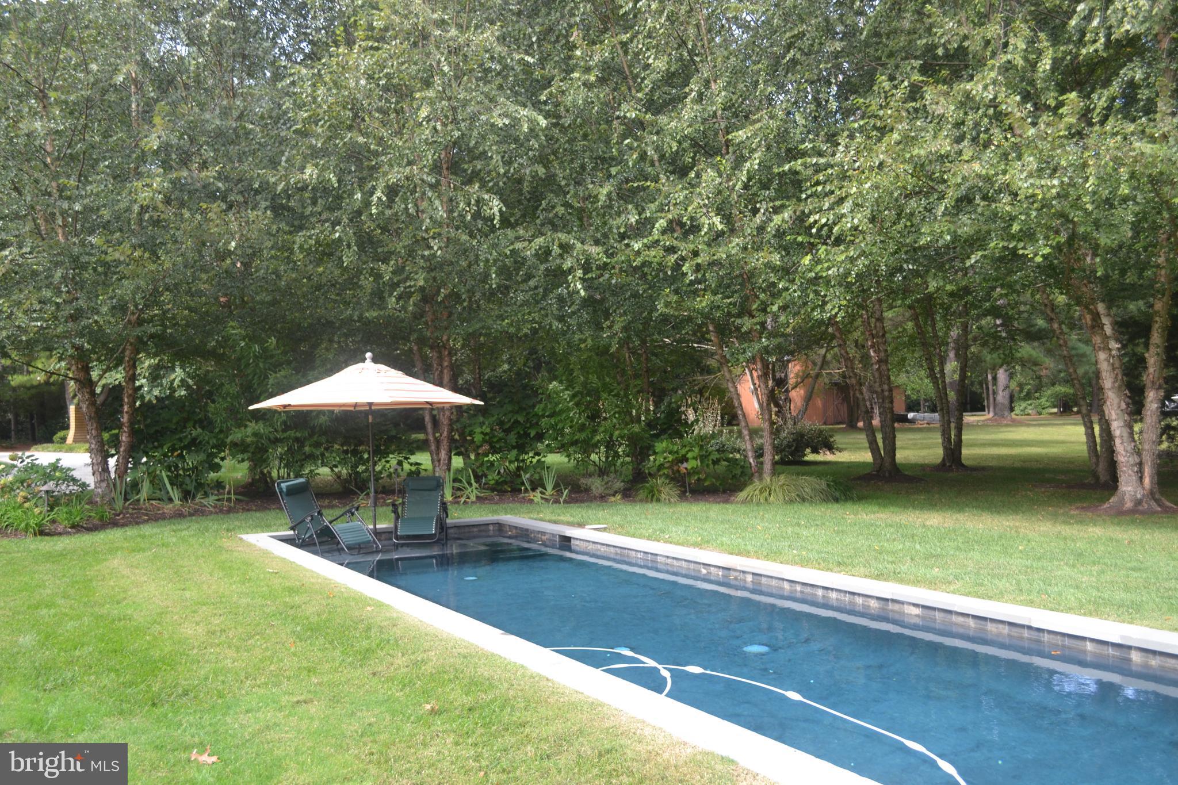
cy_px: 392
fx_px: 1080
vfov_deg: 40.0
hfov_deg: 57.2
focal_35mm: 33
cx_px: 589
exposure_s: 1/125
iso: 140
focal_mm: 22
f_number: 5.6
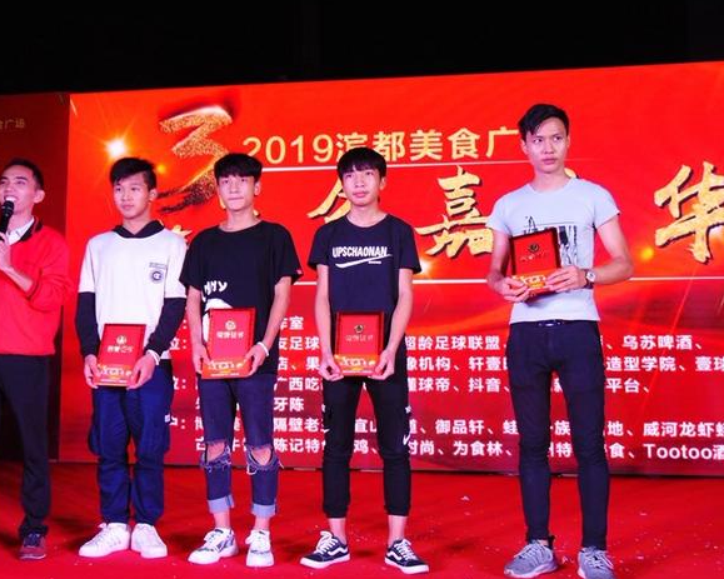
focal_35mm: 40
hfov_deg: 45.7
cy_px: 283
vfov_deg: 37.3
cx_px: 313
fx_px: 857
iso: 80
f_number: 3.2
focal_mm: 5.8
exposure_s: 1/50
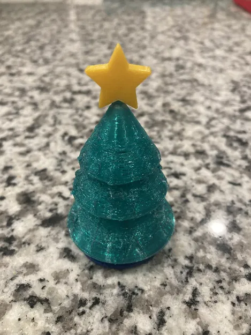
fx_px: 271
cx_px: 126
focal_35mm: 28
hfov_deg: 49.8
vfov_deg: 63.4
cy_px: 168
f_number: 1.8
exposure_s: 1/60
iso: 125
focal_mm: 3.99
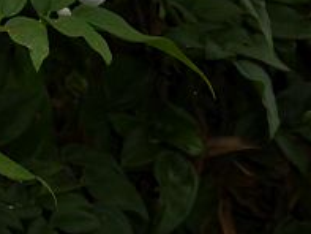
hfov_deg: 4.0
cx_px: -167
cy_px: -117
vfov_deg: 3.0
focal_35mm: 490
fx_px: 4405
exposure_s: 1/60
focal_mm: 27.1
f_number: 5.4
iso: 500
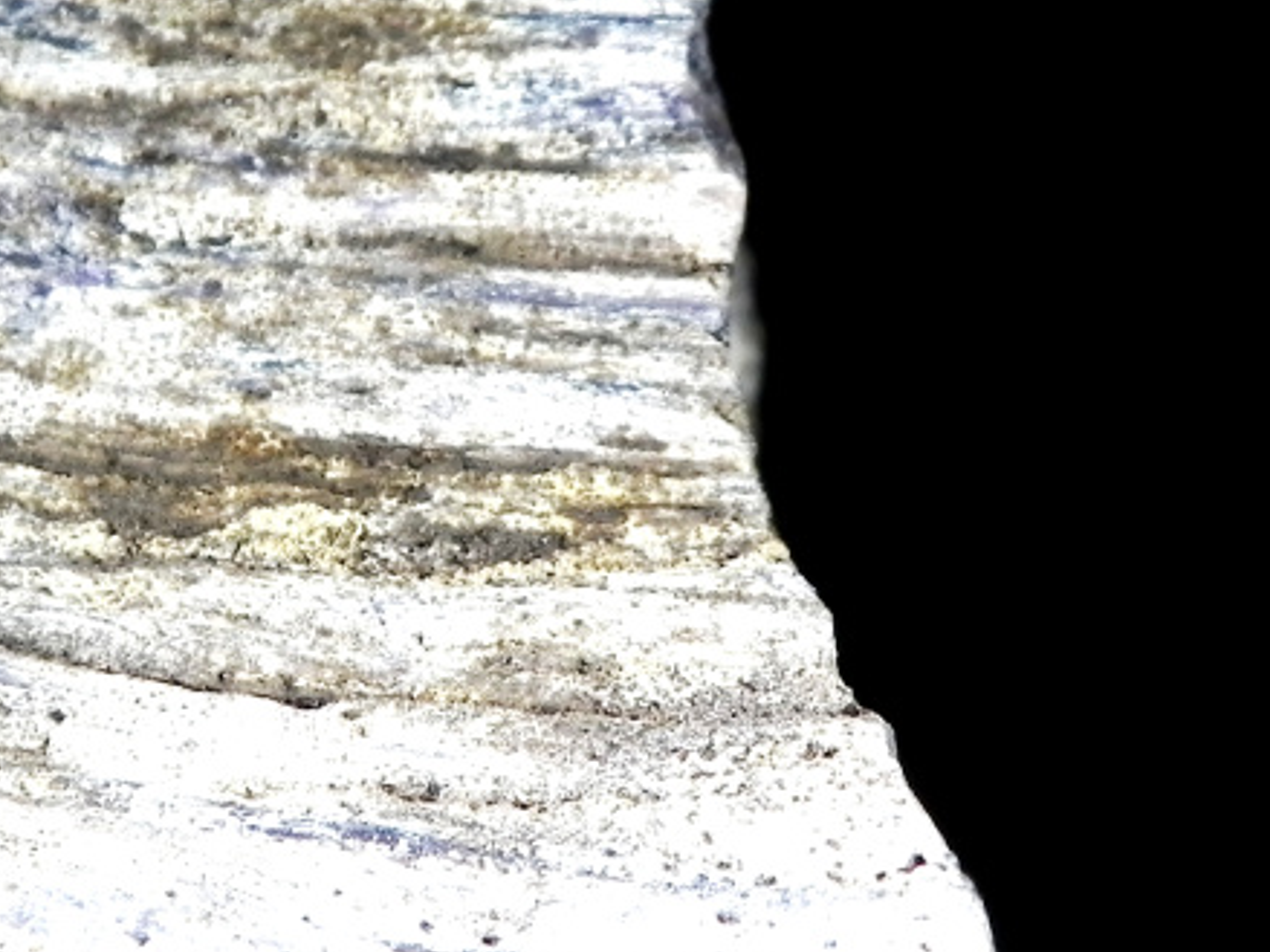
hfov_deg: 20.7
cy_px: 365
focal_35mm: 94
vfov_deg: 15.7
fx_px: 3448
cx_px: 350
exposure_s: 1/83.8
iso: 160
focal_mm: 5.9
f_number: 2.8
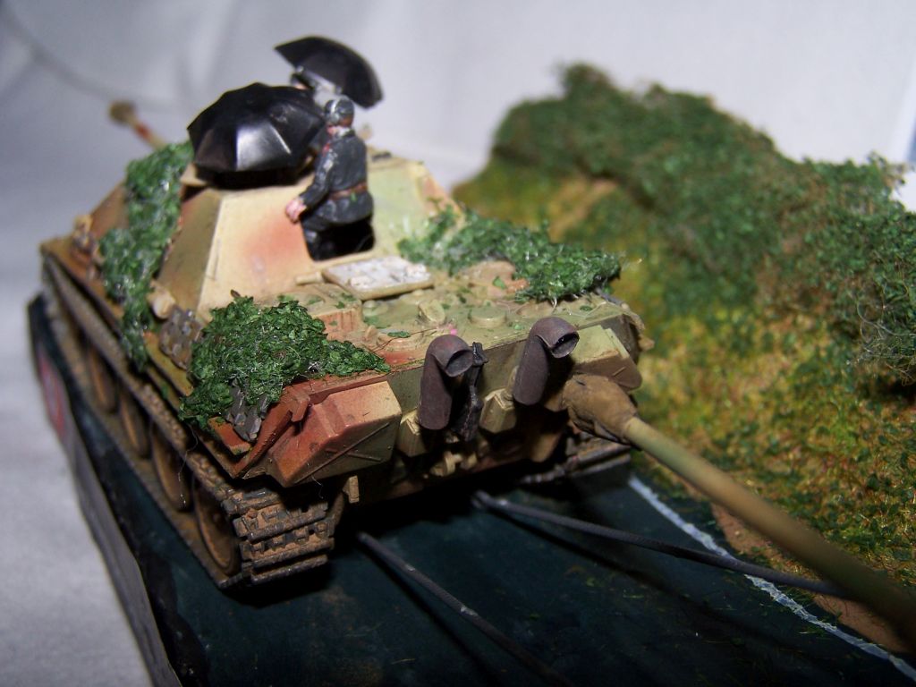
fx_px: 1350
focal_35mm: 51
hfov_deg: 37.5
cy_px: 344
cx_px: 458
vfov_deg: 28.6
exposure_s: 1/60
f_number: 3
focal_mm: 8.5
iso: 80
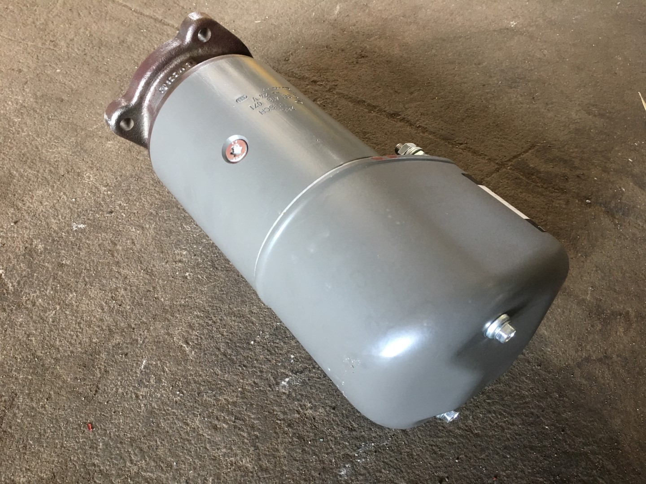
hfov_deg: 61.7
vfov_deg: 48.2
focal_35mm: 29
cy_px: 242
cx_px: 323
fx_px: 541
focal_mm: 4.15
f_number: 2.2
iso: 50
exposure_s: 1/17
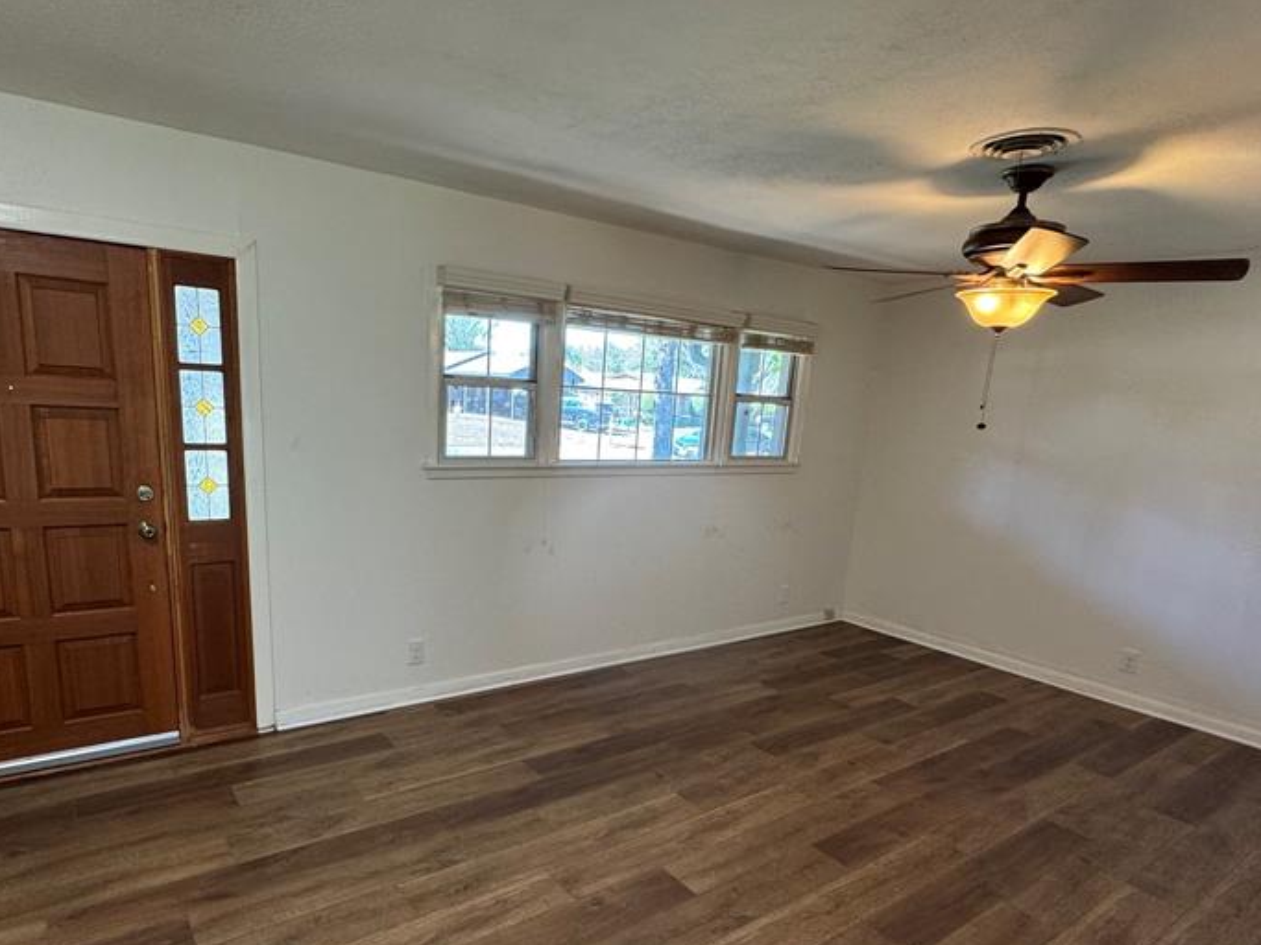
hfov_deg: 78.6
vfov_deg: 62.6
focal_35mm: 21
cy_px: 585
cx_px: 552
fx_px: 765
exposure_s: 1/120
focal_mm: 2.22
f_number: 2.2
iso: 160
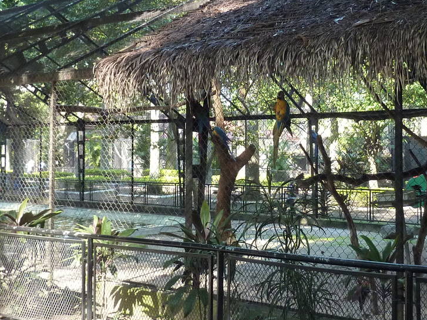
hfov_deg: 34.8
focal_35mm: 55
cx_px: 258
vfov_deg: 26.5
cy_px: 126
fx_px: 678
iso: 250
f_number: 3.3
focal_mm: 4.1
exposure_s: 1/100
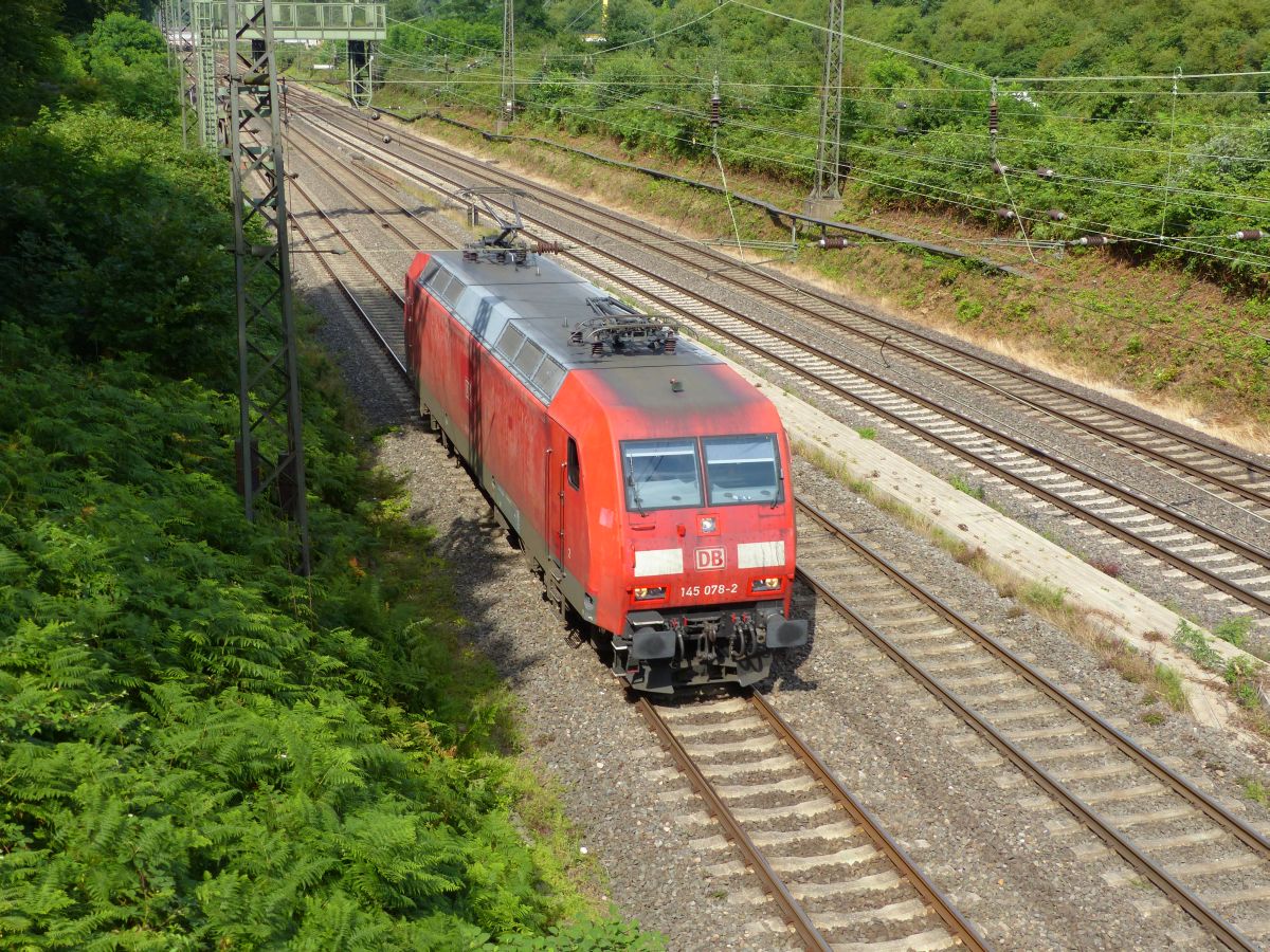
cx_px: 635
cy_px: 476
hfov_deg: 42.9
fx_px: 1614
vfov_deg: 32.9
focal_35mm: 44
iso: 100
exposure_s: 1/640
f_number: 3.5
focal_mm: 7.8
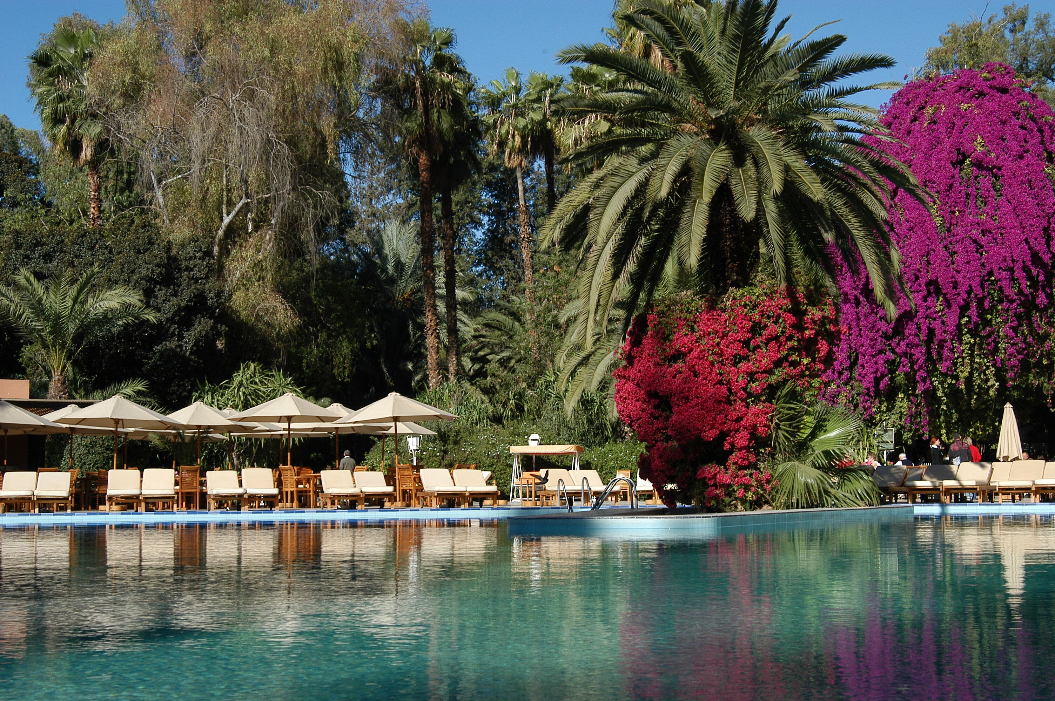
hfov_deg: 37.9
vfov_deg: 25.7
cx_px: 528
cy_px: 350
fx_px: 1537
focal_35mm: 52
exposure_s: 1/350
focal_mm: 35
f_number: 10
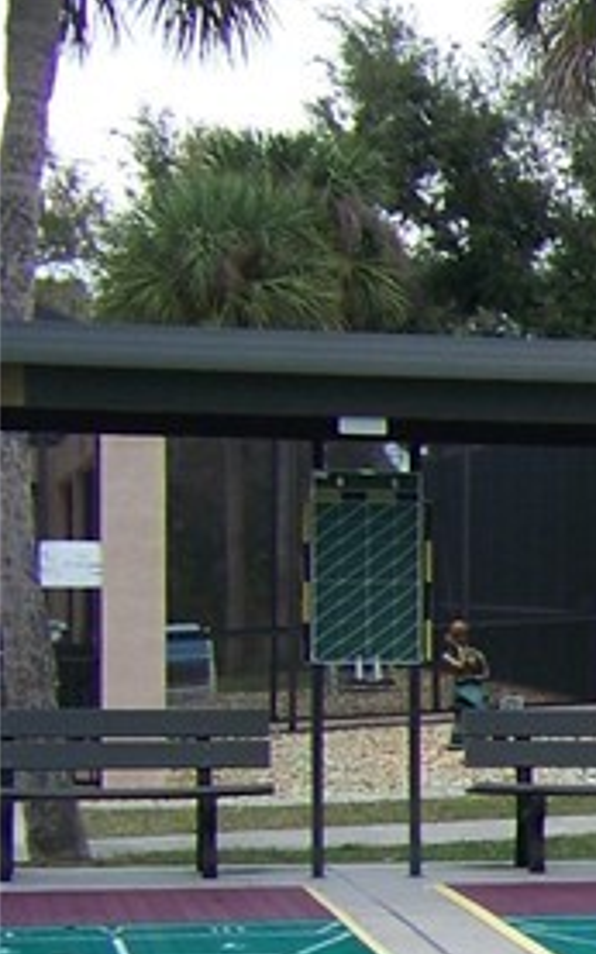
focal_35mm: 141
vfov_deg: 14.6
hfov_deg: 8.0
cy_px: 968
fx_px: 3666
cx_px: 1760
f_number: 2.8
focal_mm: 5.85
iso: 64
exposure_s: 1/60
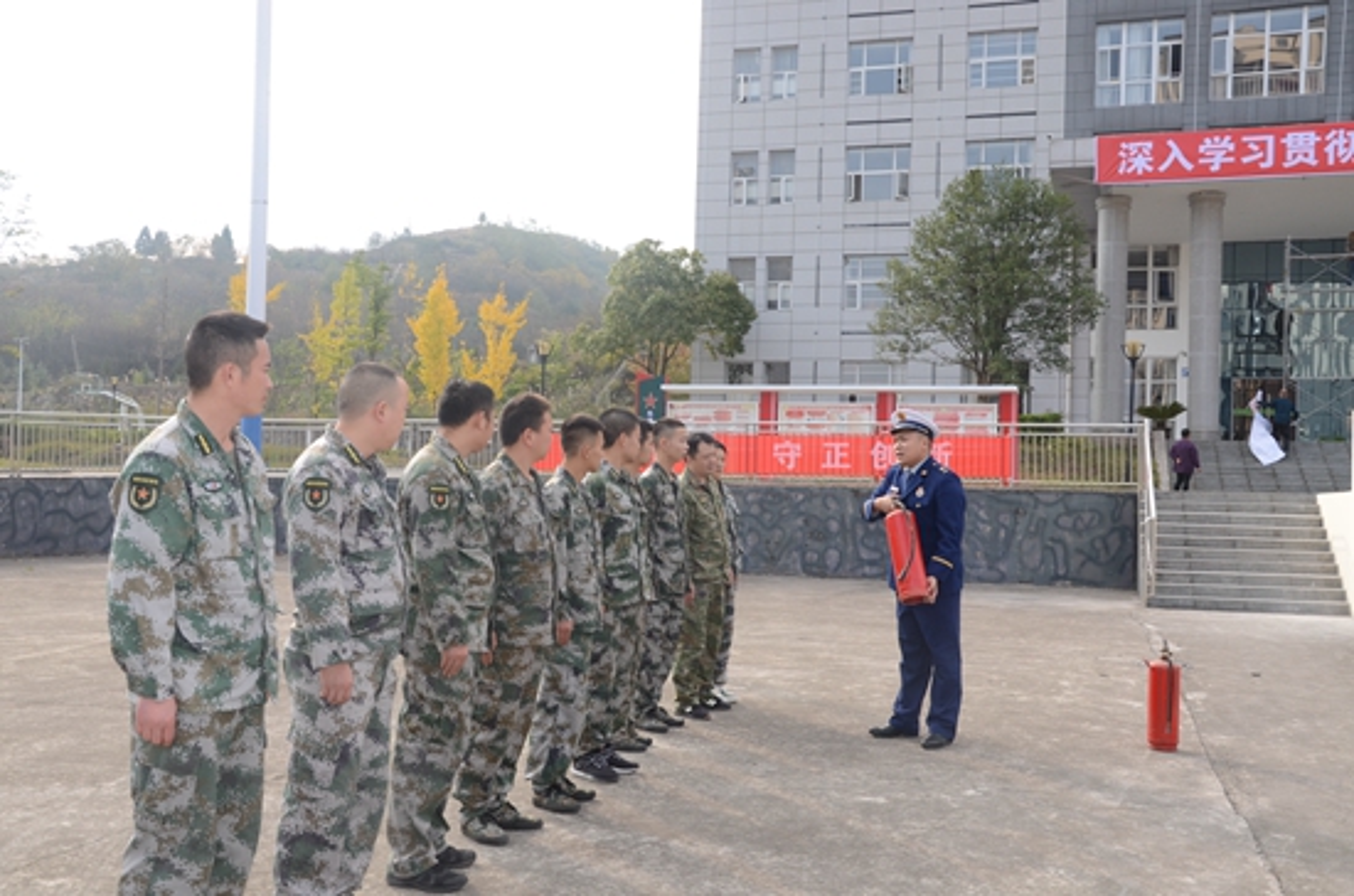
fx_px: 1407
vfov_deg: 35.3
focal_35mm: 38
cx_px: 677
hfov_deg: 51.4
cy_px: 448
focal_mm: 25
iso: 400
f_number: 9
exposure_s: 1/250
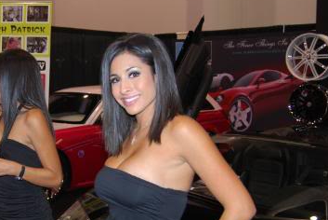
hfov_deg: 39.3
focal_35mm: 49
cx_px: 85
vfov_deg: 27.5
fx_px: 447
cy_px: 126
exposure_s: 1/60
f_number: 3.5
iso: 200
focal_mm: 18
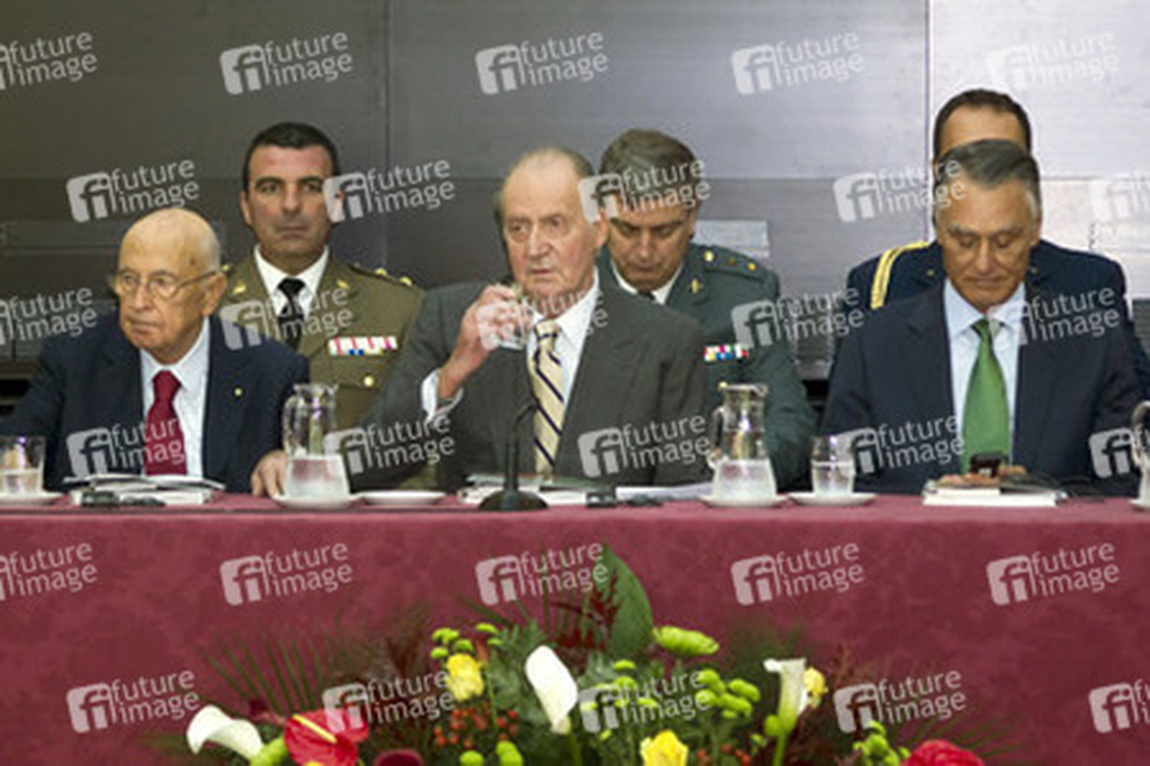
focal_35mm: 250
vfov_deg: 5.5
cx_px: 575
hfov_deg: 8.2
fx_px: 7985
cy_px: 383
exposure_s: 1/200
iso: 500
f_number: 4.3
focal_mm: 125
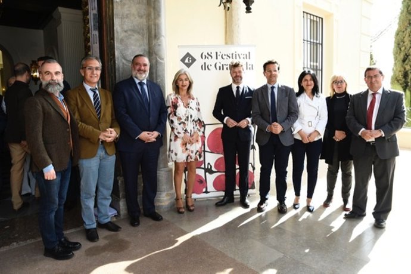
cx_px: 206
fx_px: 274
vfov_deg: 53.1
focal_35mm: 24
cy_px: 137
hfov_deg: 73.8
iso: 640
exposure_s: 1/800
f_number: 4
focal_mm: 24
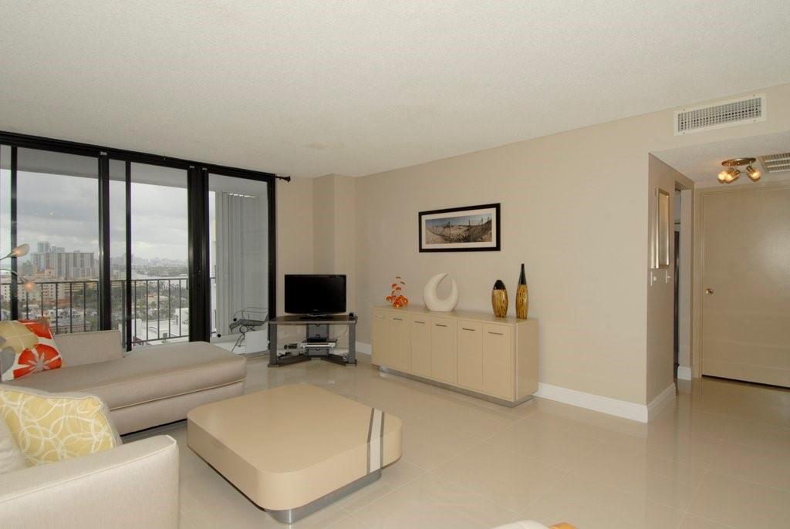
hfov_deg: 89.9
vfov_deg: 67.6
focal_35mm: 18
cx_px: 395
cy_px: 264
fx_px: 396
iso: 200
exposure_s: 1/200
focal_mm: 12
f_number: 7.1
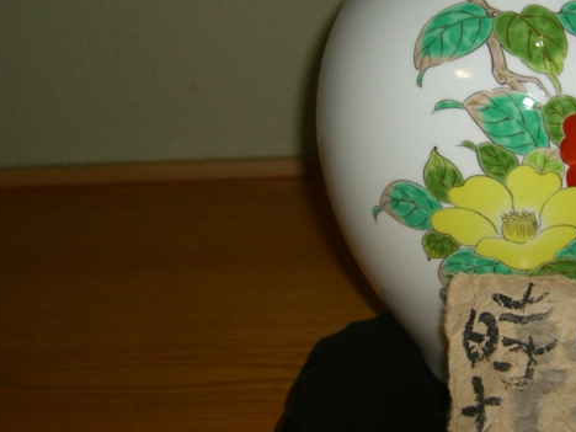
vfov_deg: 22.6
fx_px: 1082
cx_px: 464
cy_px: 210
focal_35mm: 65
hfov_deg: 29.1
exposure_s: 1/60
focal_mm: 7.9
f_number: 2.8
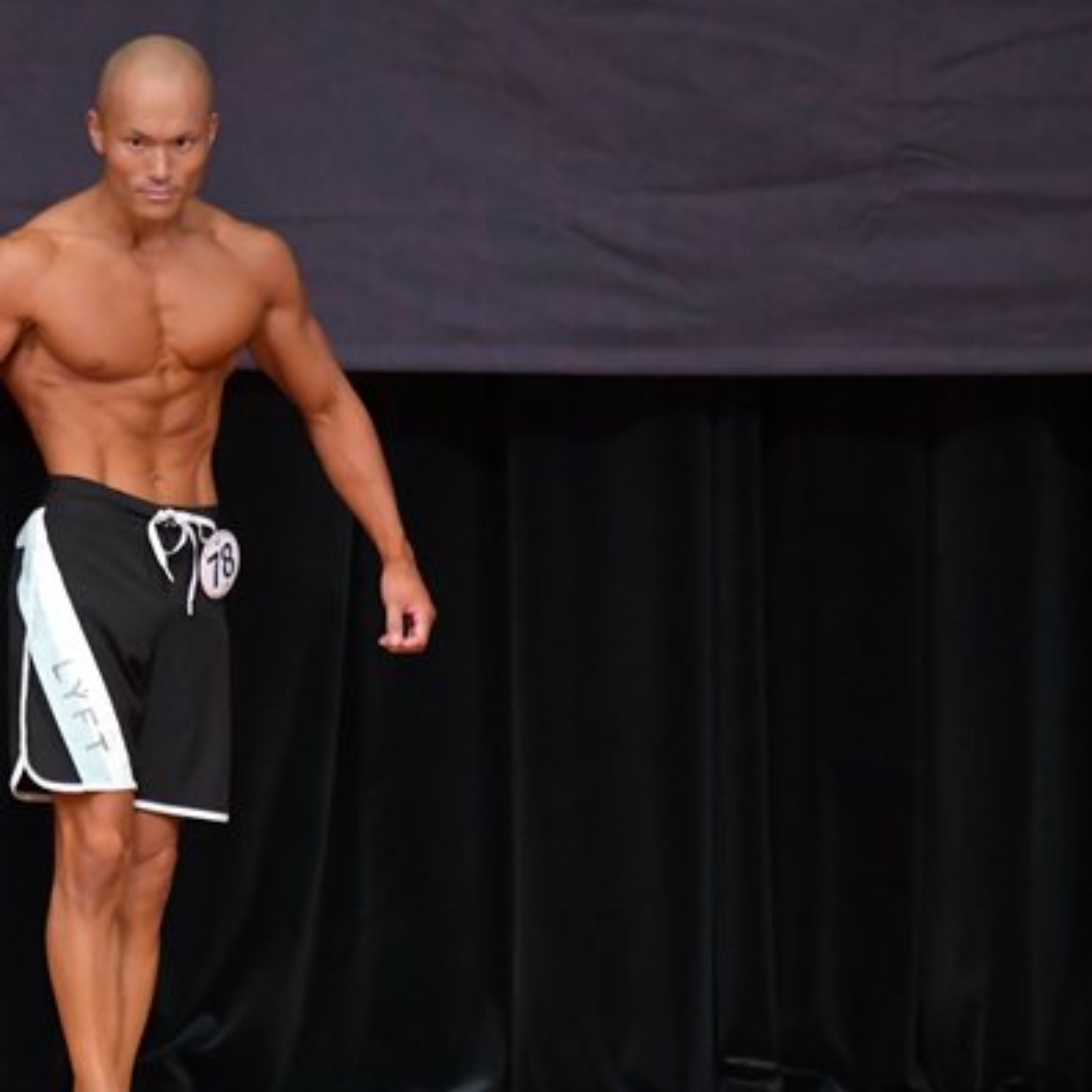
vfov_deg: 3.3
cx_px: 98
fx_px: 18702
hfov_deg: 3.3
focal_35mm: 524
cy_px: 604
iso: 5000
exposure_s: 1/400
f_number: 5.6
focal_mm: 210
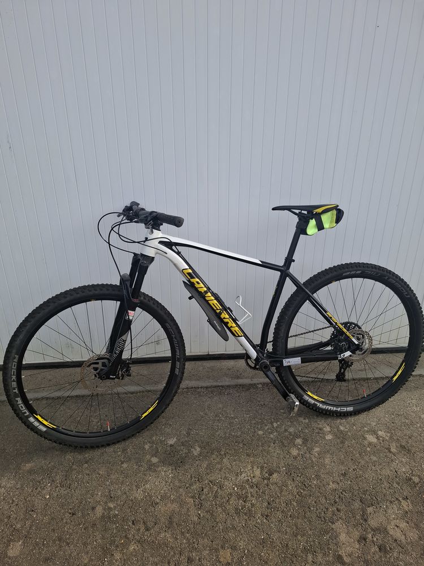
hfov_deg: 58.9
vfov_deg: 73.9
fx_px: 376
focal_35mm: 23
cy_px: 283
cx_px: 212
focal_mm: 5.54
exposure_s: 1/462
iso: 50
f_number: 1.8
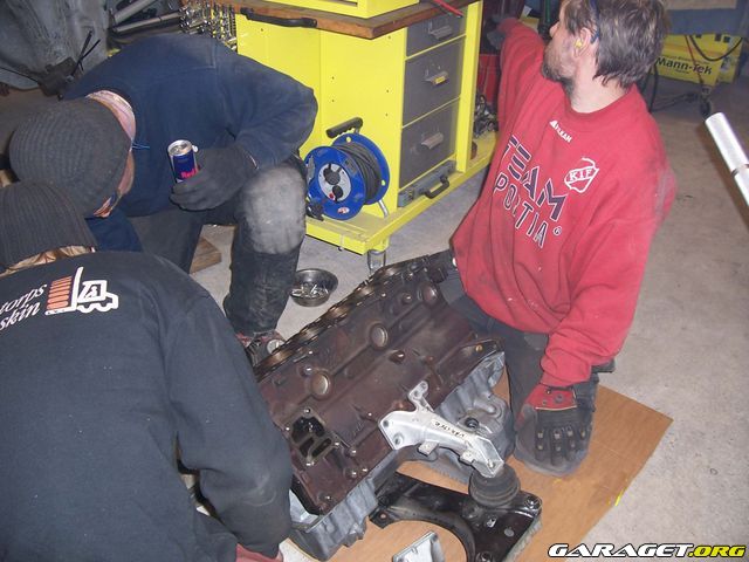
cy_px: 281
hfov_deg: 54.0
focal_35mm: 34
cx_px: 374
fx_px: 736
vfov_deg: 41.8
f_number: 2.7
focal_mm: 5.6
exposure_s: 1/60
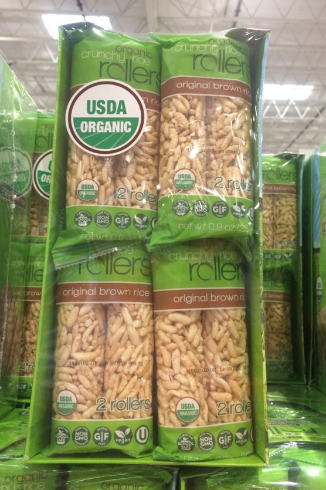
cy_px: 223
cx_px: 174
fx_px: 503
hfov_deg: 35.9
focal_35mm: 37
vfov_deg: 51.8
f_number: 2.2
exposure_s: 1/30
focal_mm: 4.15
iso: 100
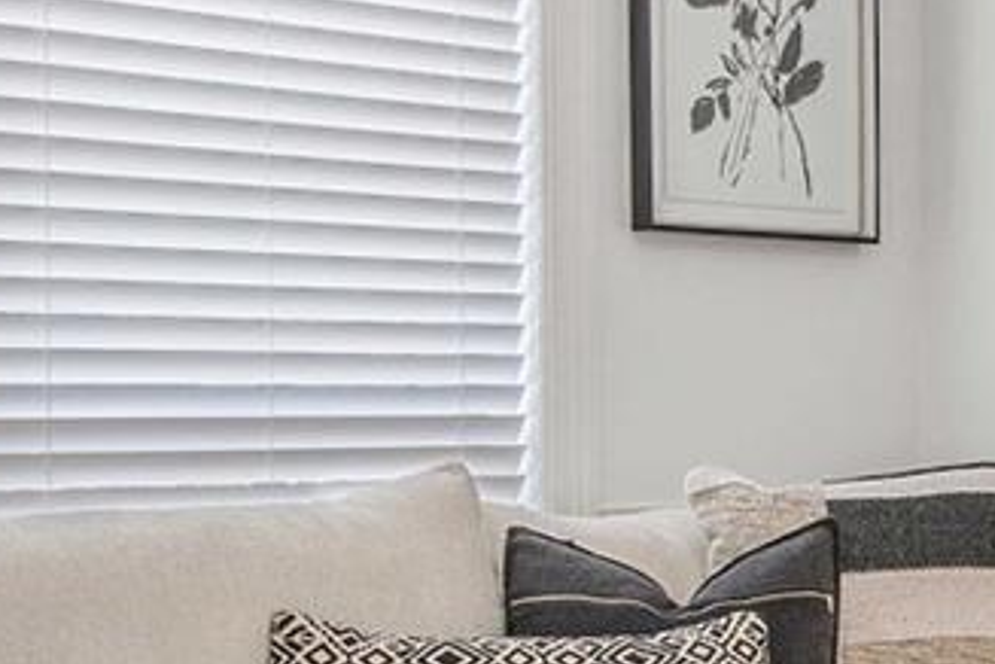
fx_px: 2598
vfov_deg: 14.4
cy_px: 580
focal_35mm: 94
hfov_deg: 19.2
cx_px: 1467
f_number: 7.1
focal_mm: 15
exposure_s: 1/3
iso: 250
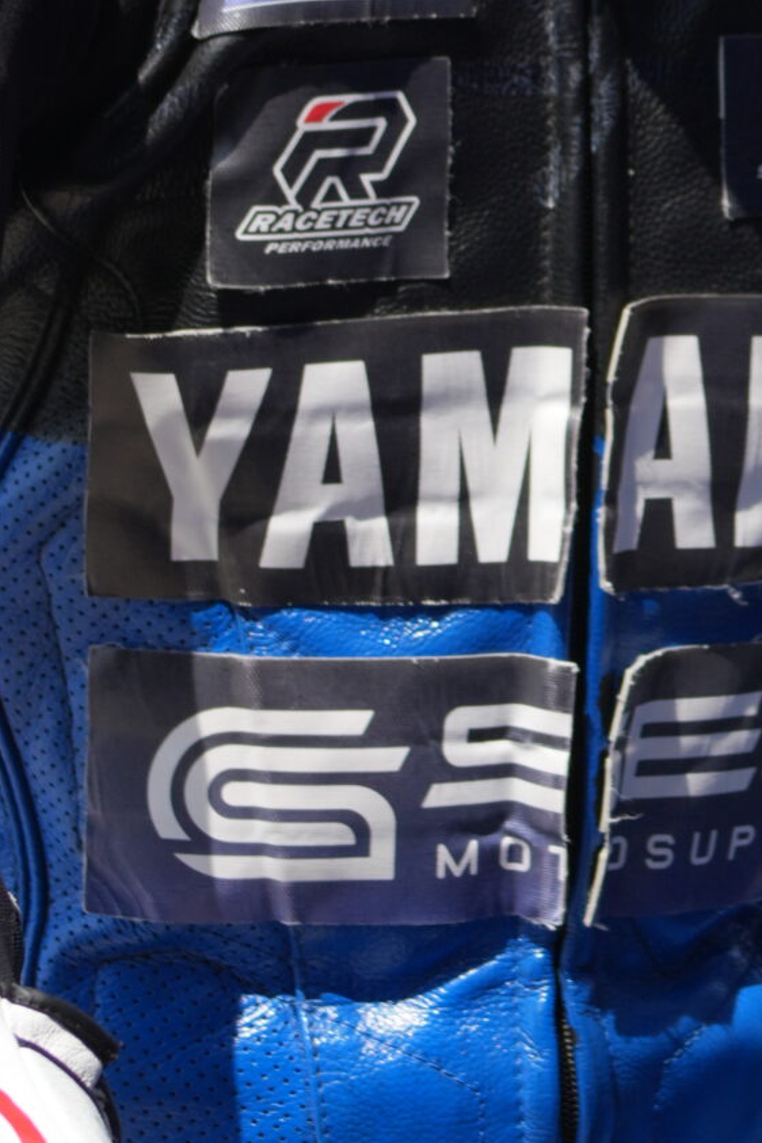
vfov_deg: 6.0
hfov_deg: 4.0
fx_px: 10842
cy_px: -175
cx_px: 909
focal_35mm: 342
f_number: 6.3
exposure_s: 1/250
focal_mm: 75
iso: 100
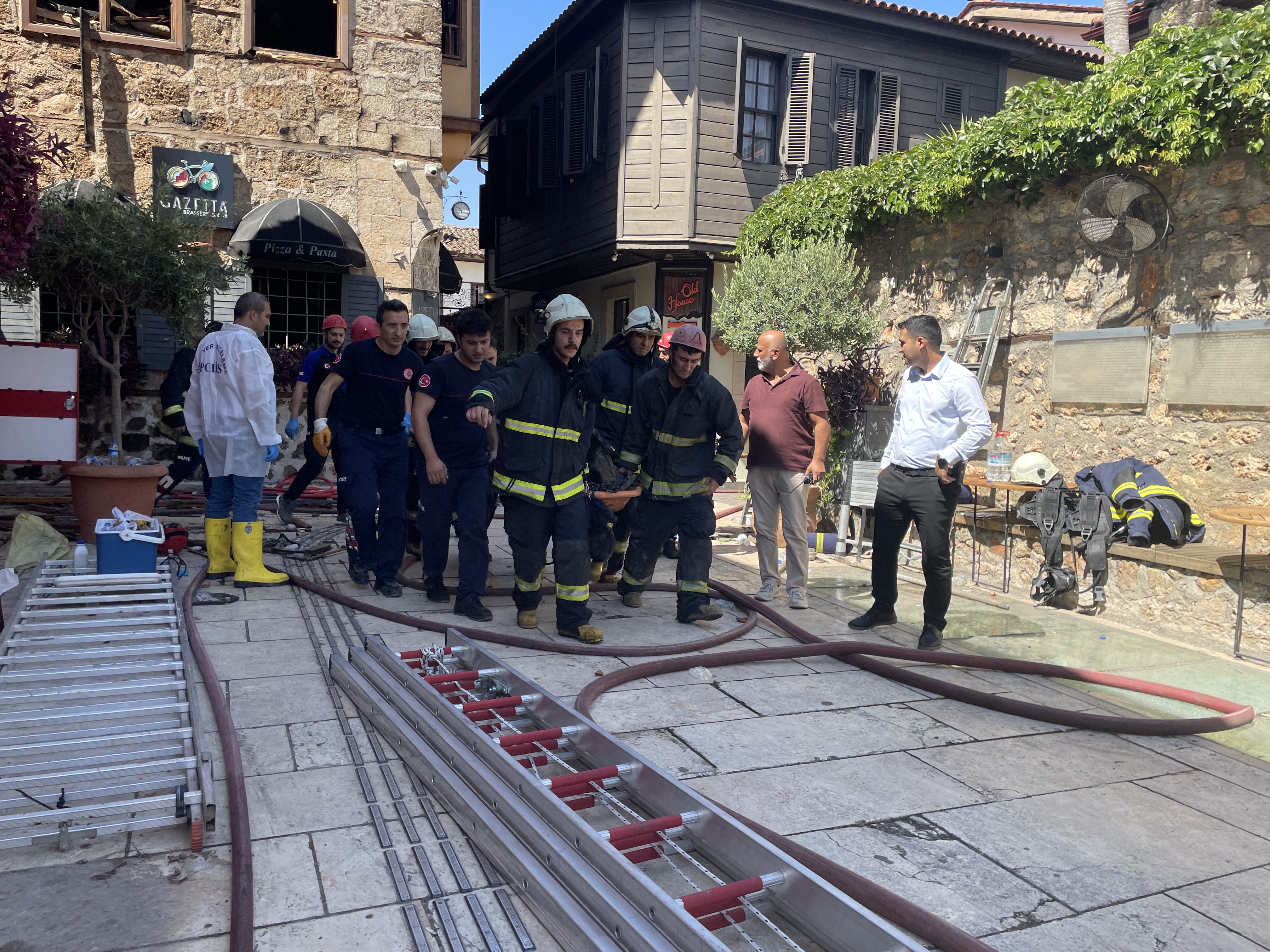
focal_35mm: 26
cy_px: 476
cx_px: 635
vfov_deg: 53.1
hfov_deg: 67.3
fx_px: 954
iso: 32
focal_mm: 4.2
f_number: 1.6
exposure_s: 1/963
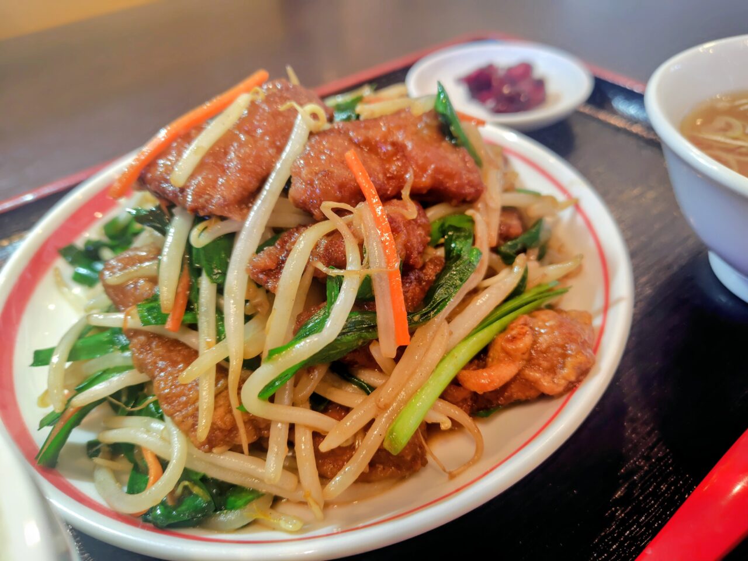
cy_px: 280
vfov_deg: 58.9
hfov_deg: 73.9
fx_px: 497
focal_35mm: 23
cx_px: 374
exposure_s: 1/100
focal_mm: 5.6
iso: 292
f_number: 1.9
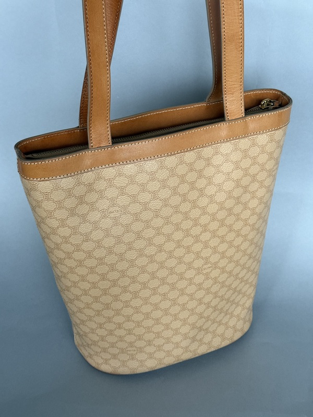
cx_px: 156
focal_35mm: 48
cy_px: 208
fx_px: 579
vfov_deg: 39.7
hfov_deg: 30.3
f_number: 1.78
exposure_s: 1/43
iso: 250
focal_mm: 6.76
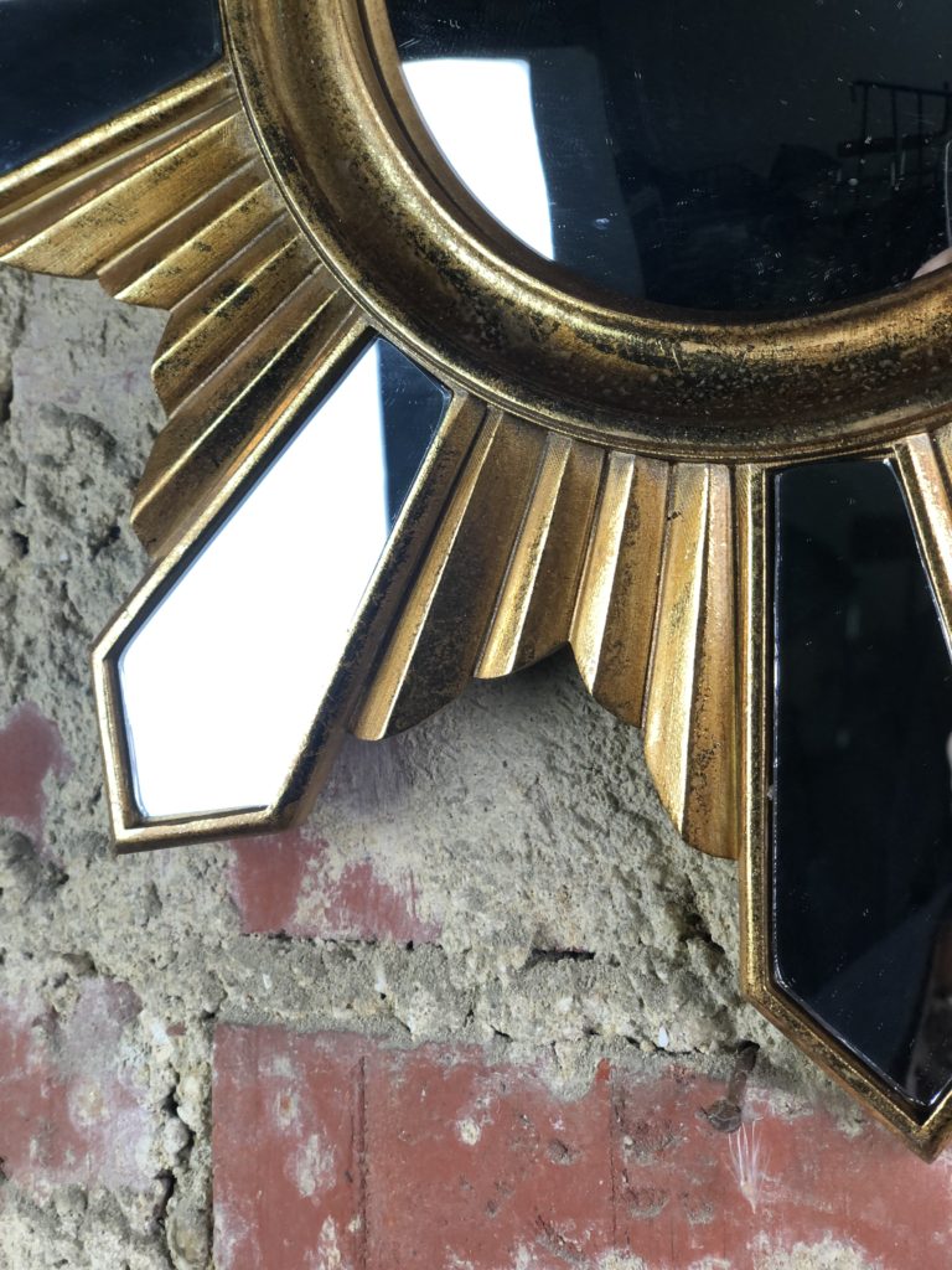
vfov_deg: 36.8
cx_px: 476
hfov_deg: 28.0
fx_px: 1907
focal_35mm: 52
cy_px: 635
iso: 20
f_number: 2.4
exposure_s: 1/50
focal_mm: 6
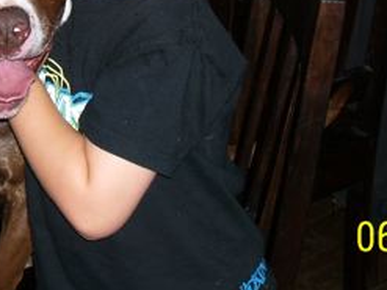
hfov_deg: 18.0
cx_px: 100
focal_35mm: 109
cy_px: -47
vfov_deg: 13.2
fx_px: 1218
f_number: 3
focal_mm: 7
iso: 80
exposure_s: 1/60
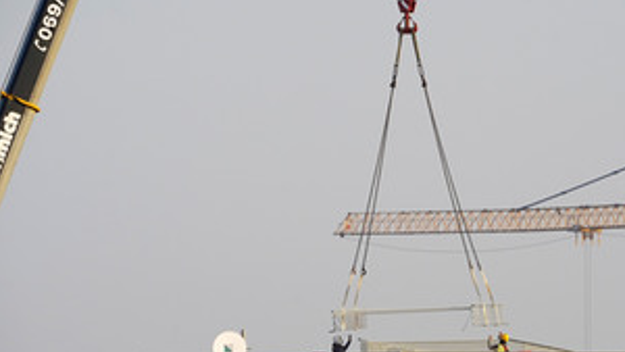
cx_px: 384
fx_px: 12251
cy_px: 221
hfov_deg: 2.9
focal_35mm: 739
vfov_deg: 1.6
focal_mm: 470
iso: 640
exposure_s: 1/1250
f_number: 8
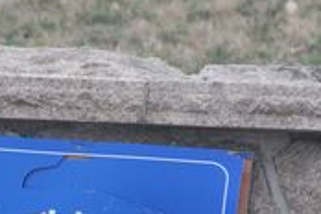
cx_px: -50
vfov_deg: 1.5
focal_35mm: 945
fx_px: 8426
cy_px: 230
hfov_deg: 2.2
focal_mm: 200
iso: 500
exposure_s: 1/500
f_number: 2.8
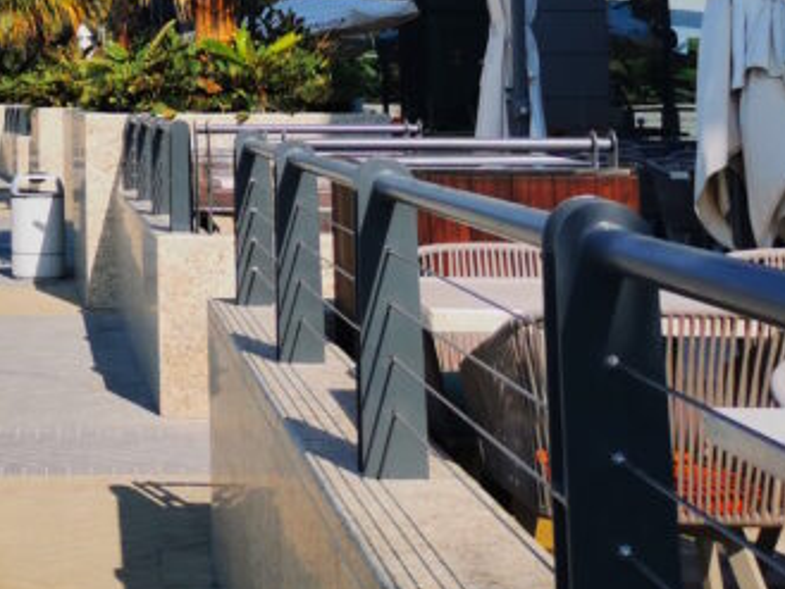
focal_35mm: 84
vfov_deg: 16.9
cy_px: -105
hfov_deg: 22.0
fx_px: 1906
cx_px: -79
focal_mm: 5.58
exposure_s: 1/3344
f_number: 1.8
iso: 50
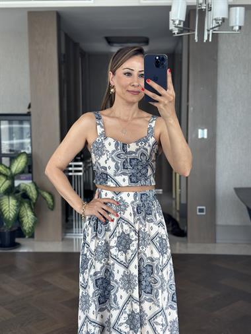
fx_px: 464
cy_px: 167
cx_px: 126
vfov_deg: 39.6
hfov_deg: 30.3
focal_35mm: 48
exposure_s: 1/171
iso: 125
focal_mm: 6.86
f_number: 1.78
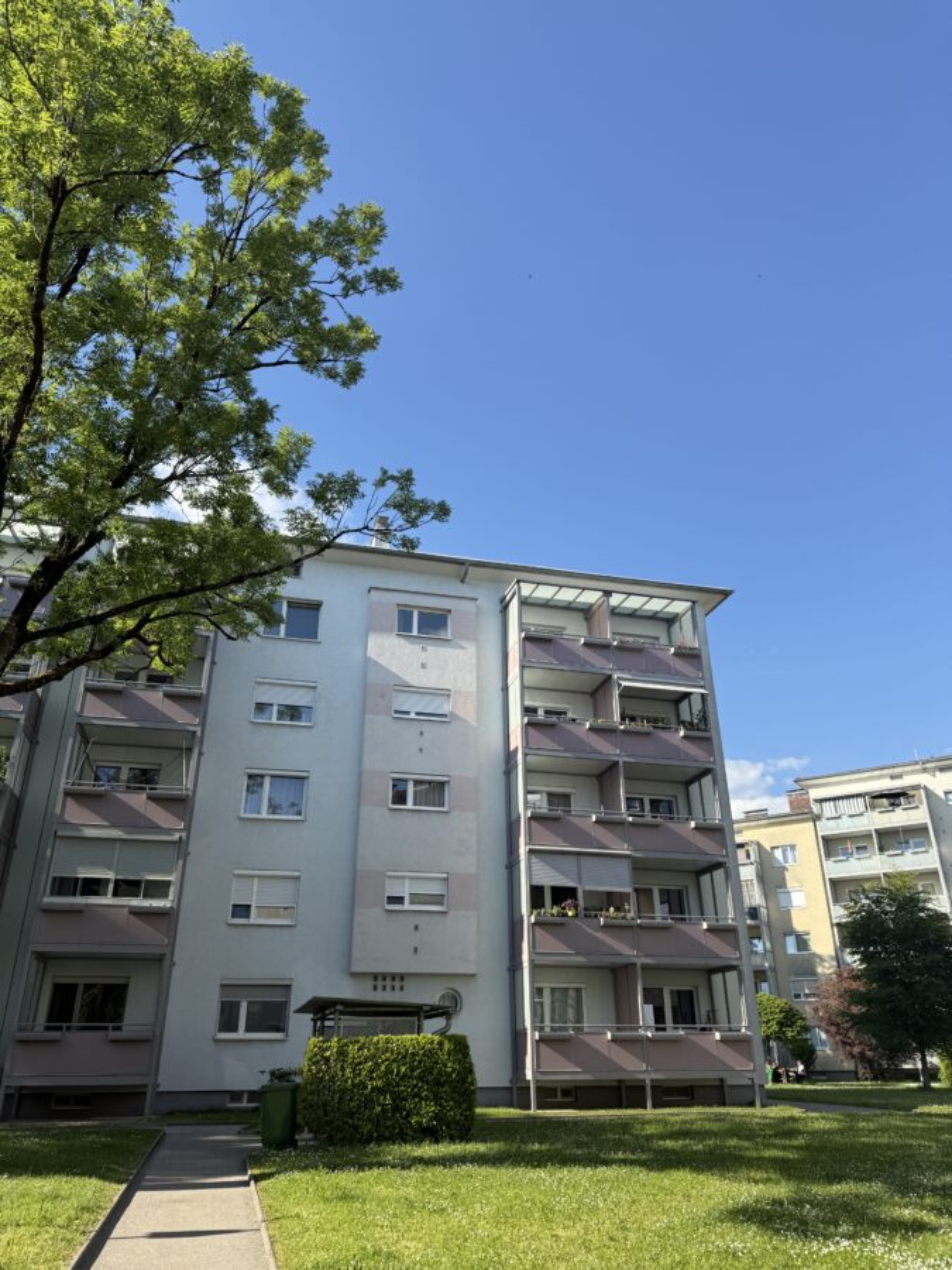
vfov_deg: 71.6
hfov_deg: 56.8
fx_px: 880
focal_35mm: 24
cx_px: 476
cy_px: 635
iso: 80
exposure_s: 1/2445
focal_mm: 6.76
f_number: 1.78
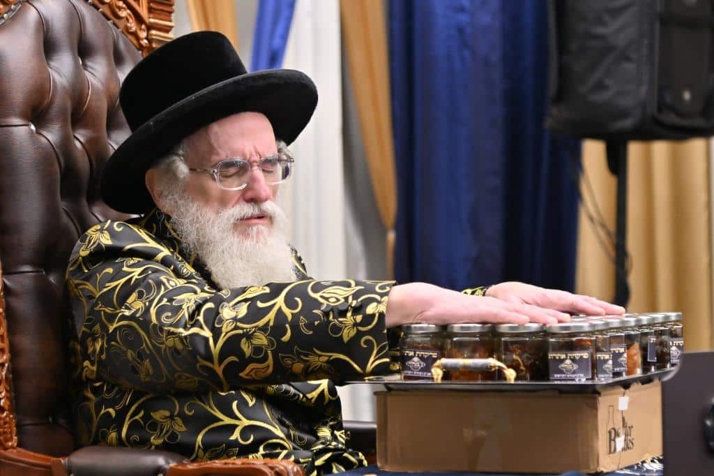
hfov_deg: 17.5
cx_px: 357
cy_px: 238
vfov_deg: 11.7
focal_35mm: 117
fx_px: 2320
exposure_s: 1/160
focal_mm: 78
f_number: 4
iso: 640
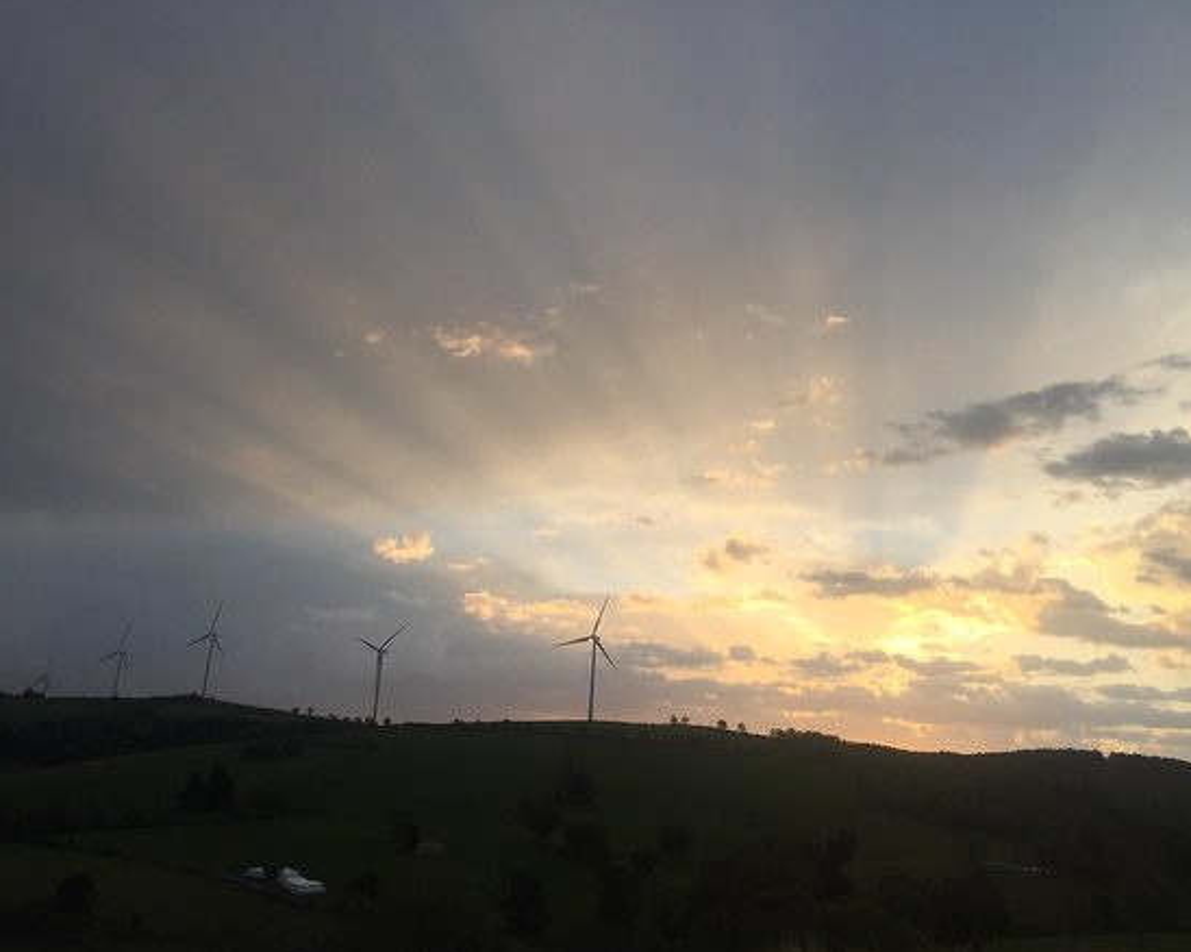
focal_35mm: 31
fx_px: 1092
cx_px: 561
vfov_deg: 47.1
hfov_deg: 57.2
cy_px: 480
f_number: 2.2
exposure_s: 1/638
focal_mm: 4.15
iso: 32
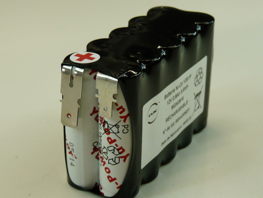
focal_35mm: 84
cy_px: 109
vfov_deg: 17.6
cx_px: 129
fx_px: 639
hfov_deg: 23.3
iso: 100
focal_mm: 7.6
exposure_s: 1/50
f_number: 3
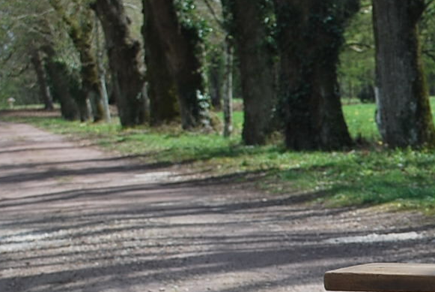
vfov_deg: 8.5
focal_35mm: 160
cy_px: 369
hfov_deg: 12.2
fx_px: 1936
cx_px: 654
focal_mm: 32
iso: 100
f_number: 6.3
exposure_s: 1/160
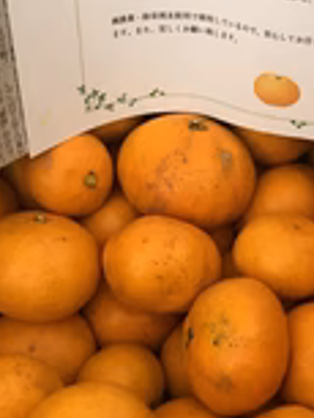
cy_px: 257
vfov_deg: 26.6
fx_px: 882
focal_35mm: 73
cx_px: 205
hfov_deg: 20.1
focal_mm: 3.99
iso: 100
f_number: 1.8
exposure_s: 1/9
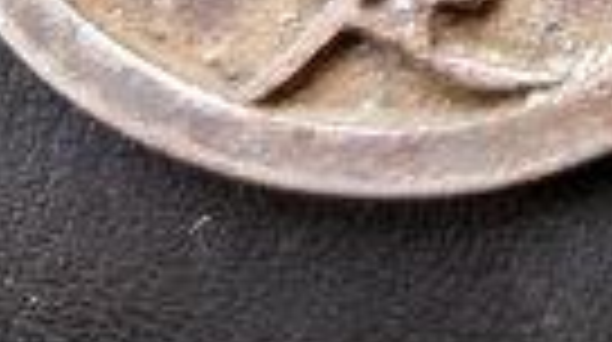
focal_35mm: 118
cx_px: 940
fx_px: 1912
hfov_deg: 16.4
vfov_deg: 9.7
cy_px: -286
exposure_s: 1/100
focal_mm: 3.95
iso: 114
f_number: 1.8
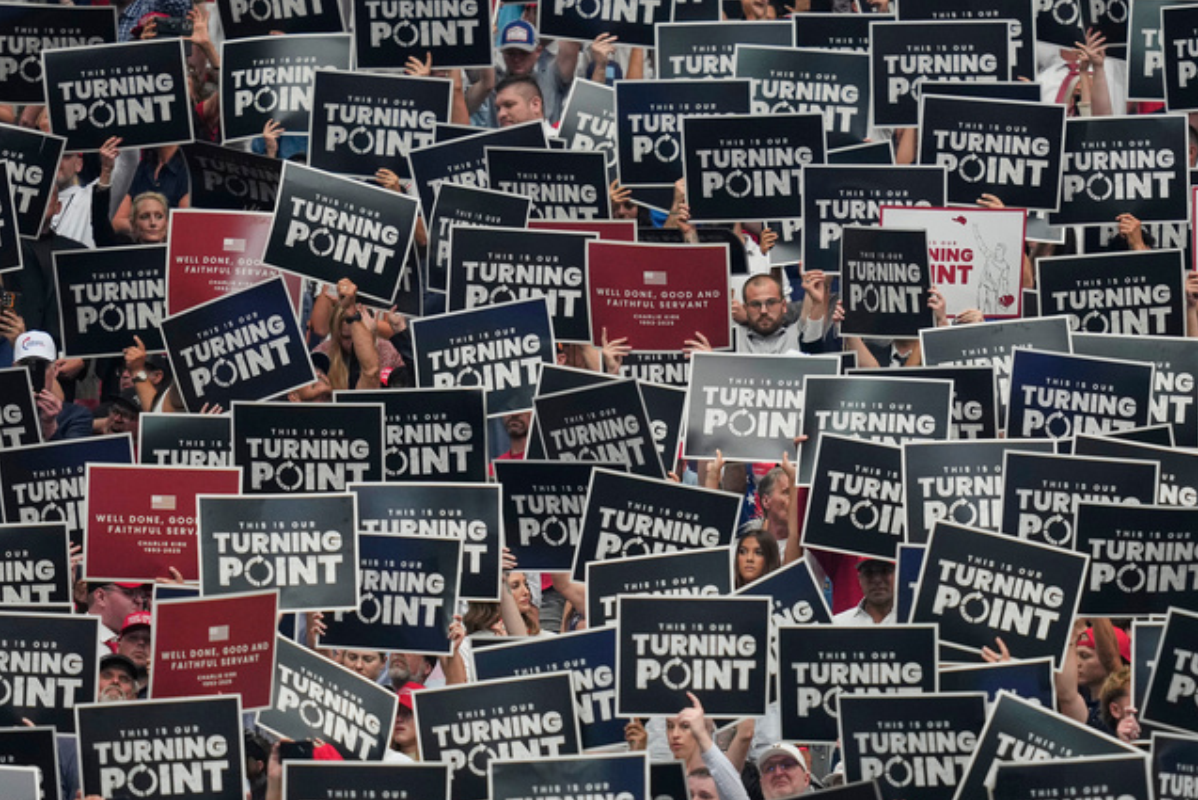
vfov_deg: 2.1
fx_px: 21401
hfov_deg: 3.2
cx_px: 807
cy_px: 594
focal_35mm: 643
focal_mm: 400
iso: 1600
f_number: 2.8
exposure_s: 1/640
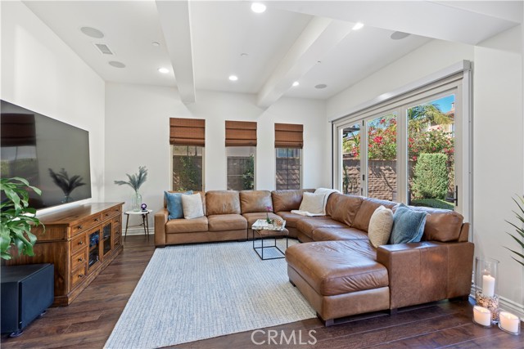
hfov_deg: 96.7
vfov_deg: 73.8
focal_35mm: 16
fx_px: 233
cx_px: 262
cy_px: 174
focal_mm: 16
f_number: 8
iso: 250
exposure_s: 1/3
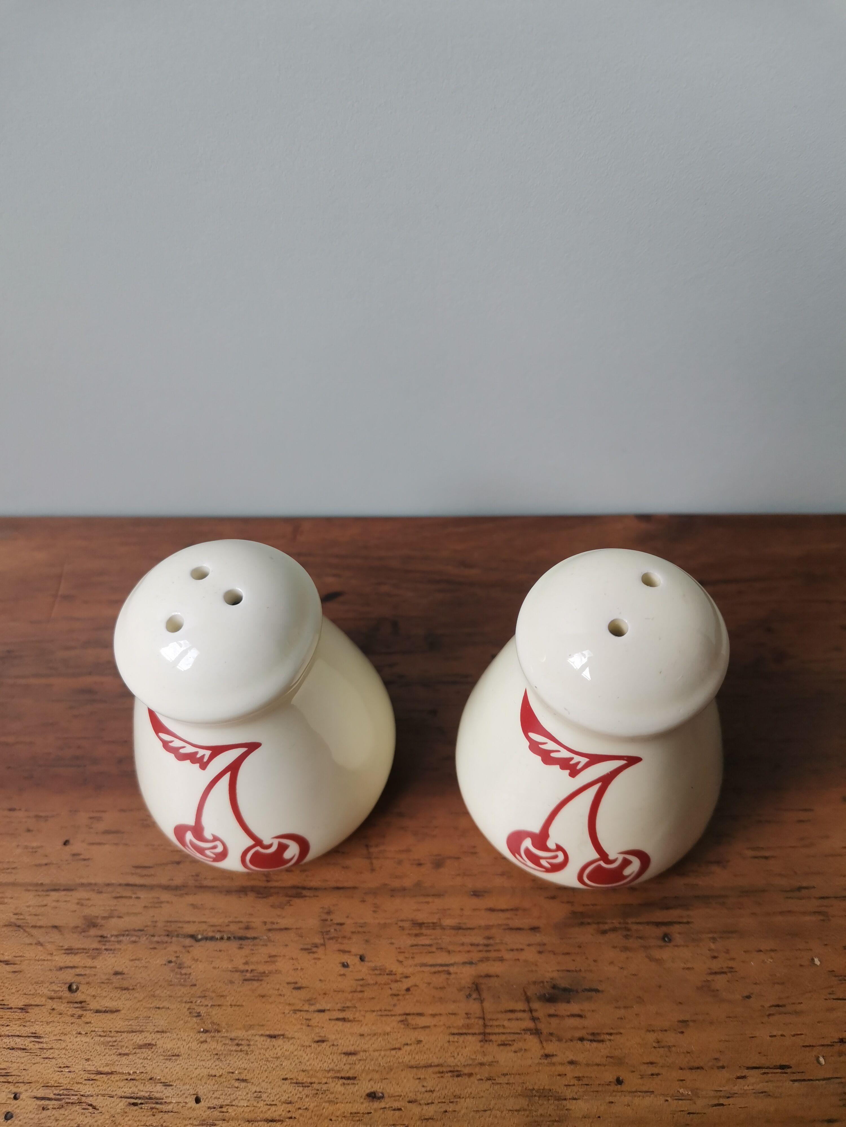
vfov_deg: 67.3
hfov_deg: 53.1
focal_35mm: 26
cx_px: 423
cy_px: 564
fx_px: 847
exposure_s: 1/100
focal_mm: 4.75
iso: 80
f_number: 1.8
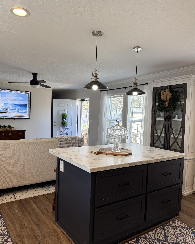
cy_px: 126
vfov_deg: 66.0
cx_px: 95
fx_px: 188
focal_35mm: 26
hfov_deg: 54.9
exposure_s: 1/165
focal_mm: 6.76
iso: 100
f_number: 1.78
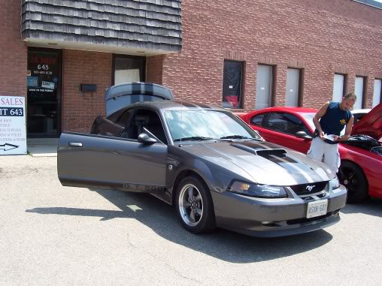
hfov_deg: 50.1
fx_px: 408
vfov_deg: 38.7
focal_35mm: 37
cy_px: 143
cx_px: 191
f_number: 5.6
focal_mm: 5.6
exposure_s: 1/250
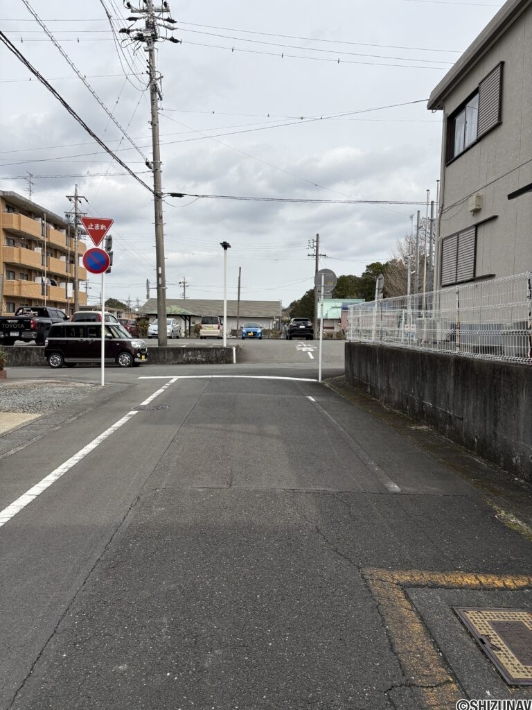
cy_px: 355
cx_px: 266
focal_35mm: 26
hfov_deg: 53.1
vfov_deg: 67.3
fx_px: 533
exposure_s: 1/4065
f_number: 1.6
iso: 50
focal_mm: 5.96
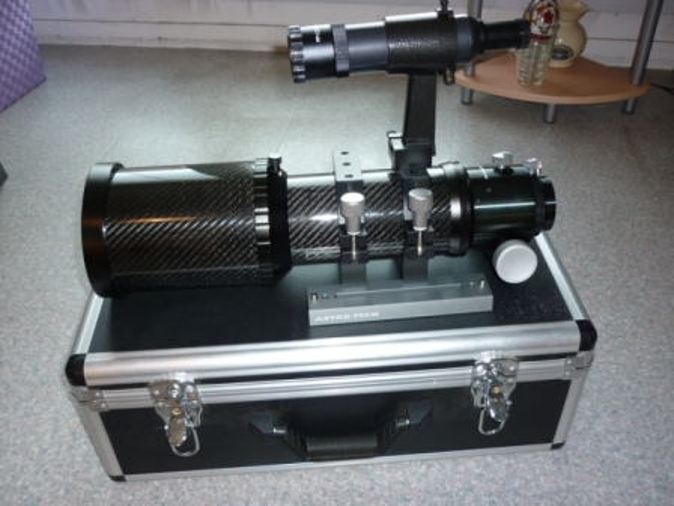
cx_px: 337
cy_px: 253
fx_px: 643
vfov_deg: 42.9
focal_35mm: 33
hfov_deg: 55.4
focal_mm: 5.5
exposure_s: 1/30
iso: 100
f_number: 2.8
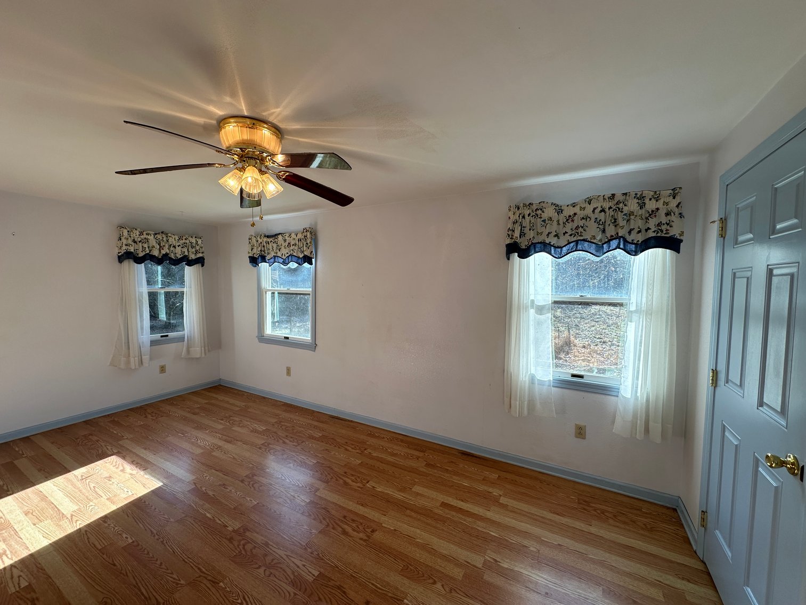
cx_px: 403
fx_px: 326
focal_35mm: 14
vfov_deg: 85.7
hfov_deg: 102.1
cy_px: 302
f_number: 2.2
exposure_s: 1/209
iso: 40
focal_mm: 2.22
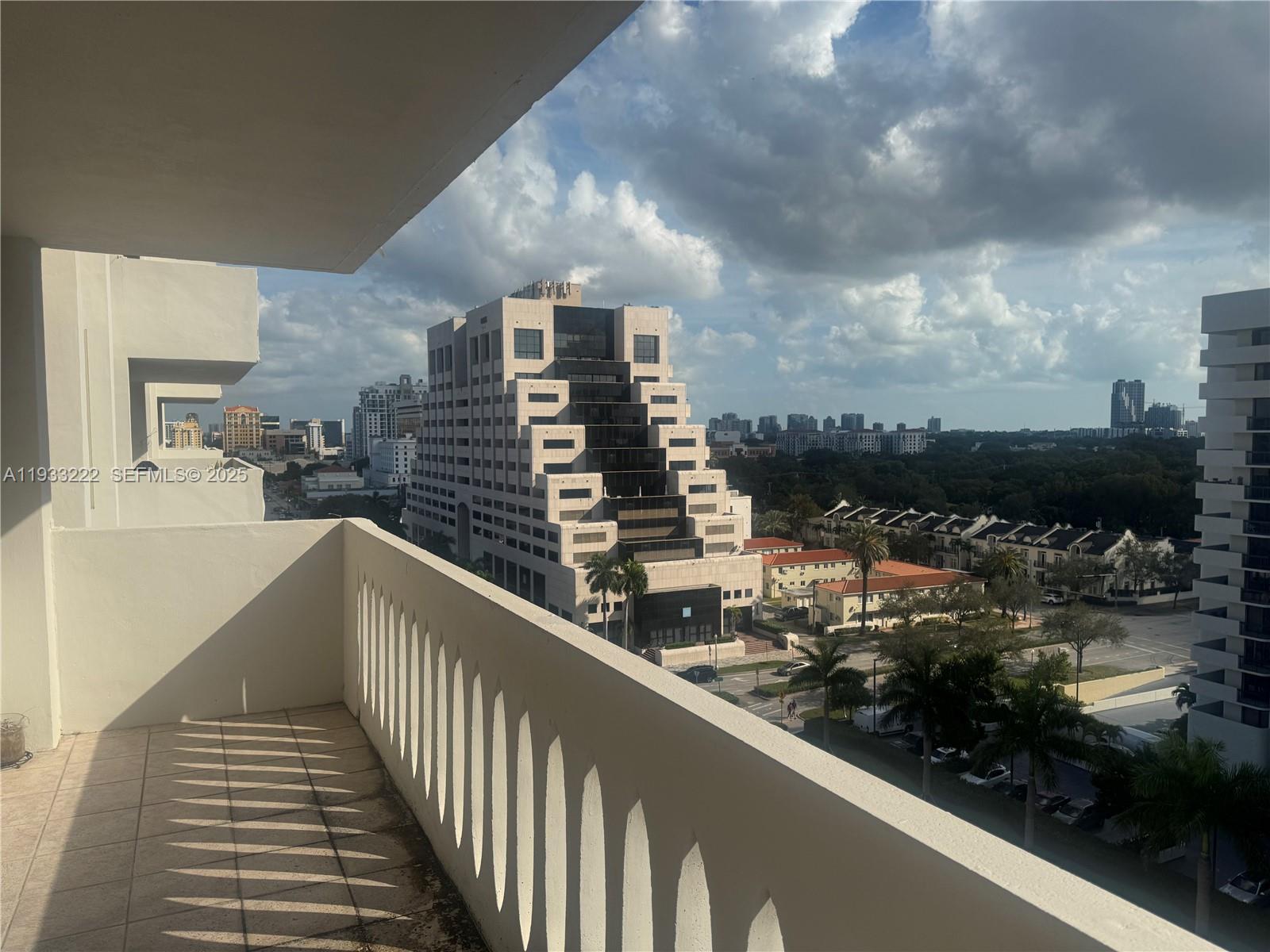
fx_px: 881
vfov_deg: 56.8
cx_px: 635
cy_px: 476
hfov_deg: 71.6
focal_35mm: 24
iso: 80
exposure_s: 1/9009
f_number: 1.78
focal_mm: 6.76
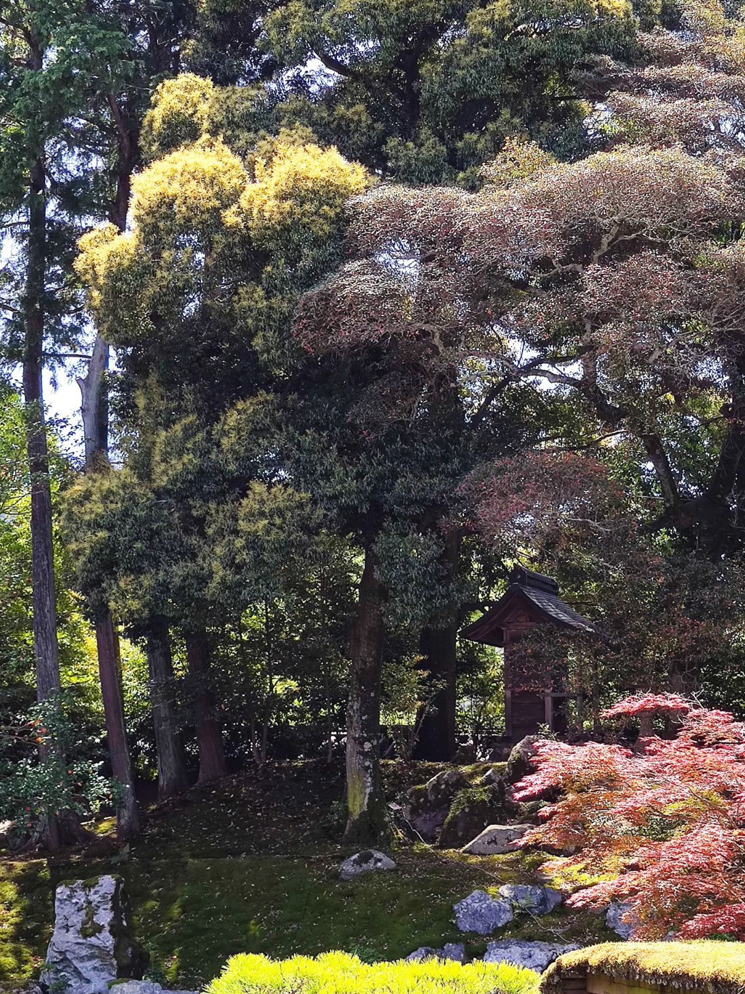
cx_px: 348
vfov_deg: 27.0
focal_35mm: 72
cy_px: 532
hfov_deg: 20.4
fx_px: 2067
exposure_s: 1/731
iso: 100
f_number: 2
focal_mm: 8.16
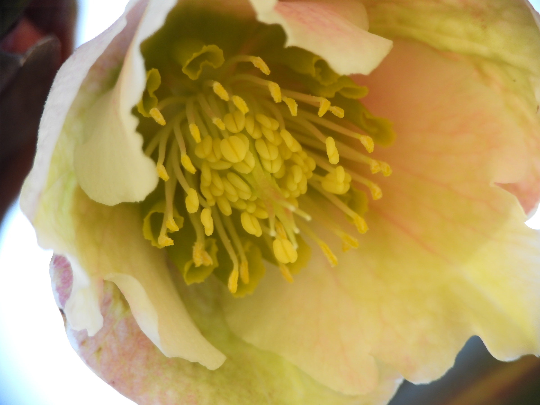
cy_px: 202
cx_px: 270
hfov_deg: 3.3
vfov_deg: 2.5
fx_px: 9360
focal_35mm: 600
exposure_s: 1/500
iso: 800
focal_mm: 108
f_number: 5
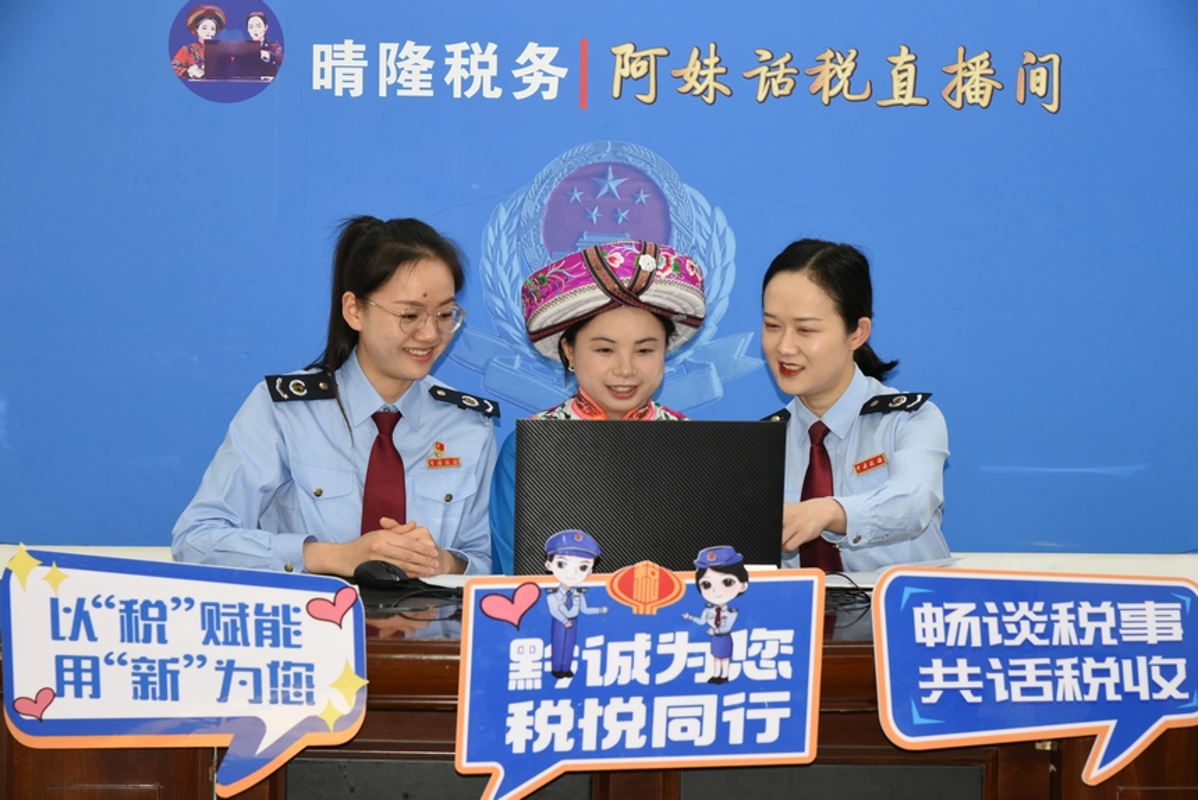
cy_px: 400
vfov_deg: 18.2
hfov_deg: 27.0
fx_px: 2497
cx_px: 599
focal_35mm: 75
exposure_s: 1/80
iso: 2800
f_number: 9
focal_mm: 75
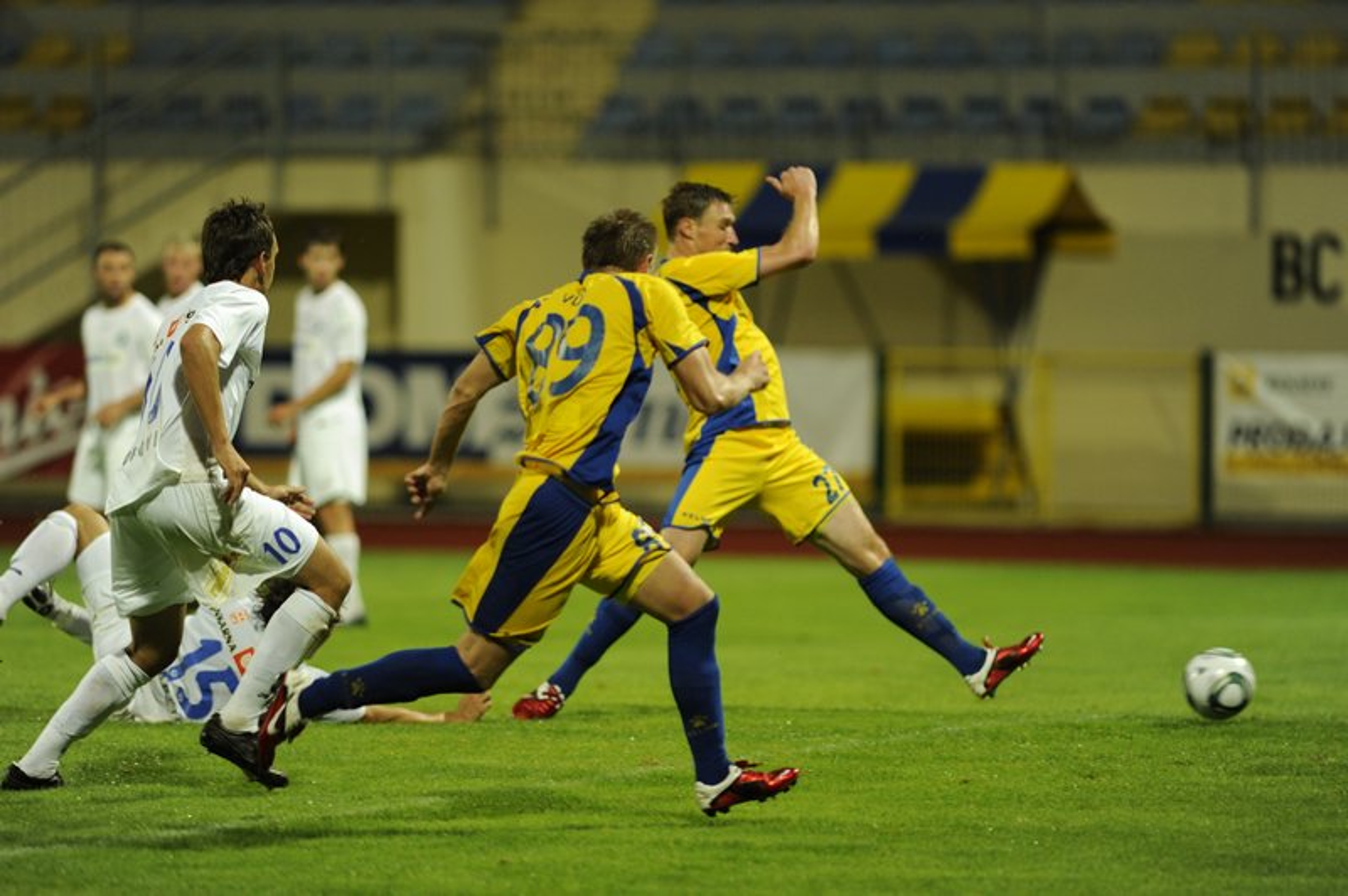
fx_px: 11224
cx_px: 674
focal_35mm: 300
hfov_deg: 6.9
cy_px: 448
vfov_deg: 4.6
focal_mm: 300
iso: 1600
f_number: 2.8
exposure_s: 1/640
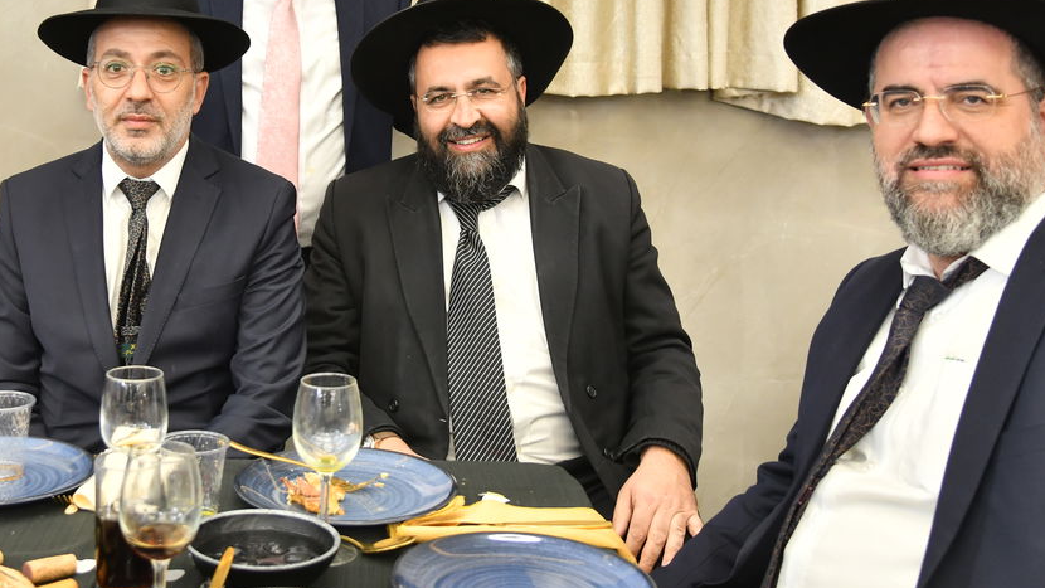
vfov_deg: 22.2
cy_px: 75
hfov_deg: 38.6
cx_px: 330
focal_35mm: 53
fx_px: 1469
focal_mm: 30
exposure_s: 1/200
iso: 1000
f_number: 4.5
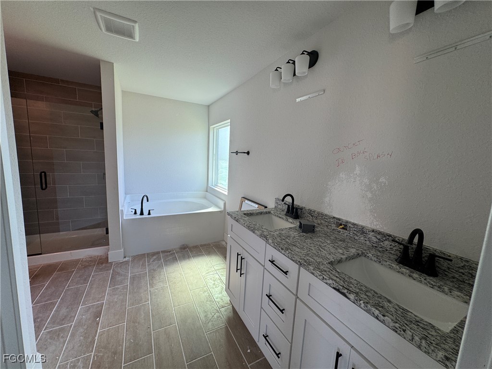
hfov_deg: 102.1
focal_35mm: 14
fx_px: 199
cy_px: 184
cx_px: 246
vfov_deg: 85.7
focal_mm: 2.22
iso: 64
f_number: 2.2
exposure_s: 1/120
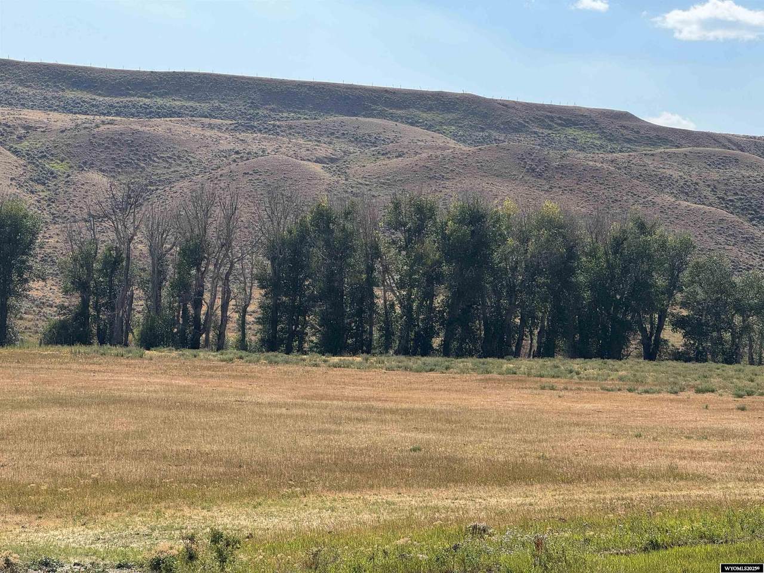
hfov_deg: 25.3
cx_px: 382
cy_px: 286
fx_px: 1699
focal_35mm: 77
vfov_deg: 19.1
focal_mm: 9
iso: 25
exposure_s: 1/978
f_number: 2.8
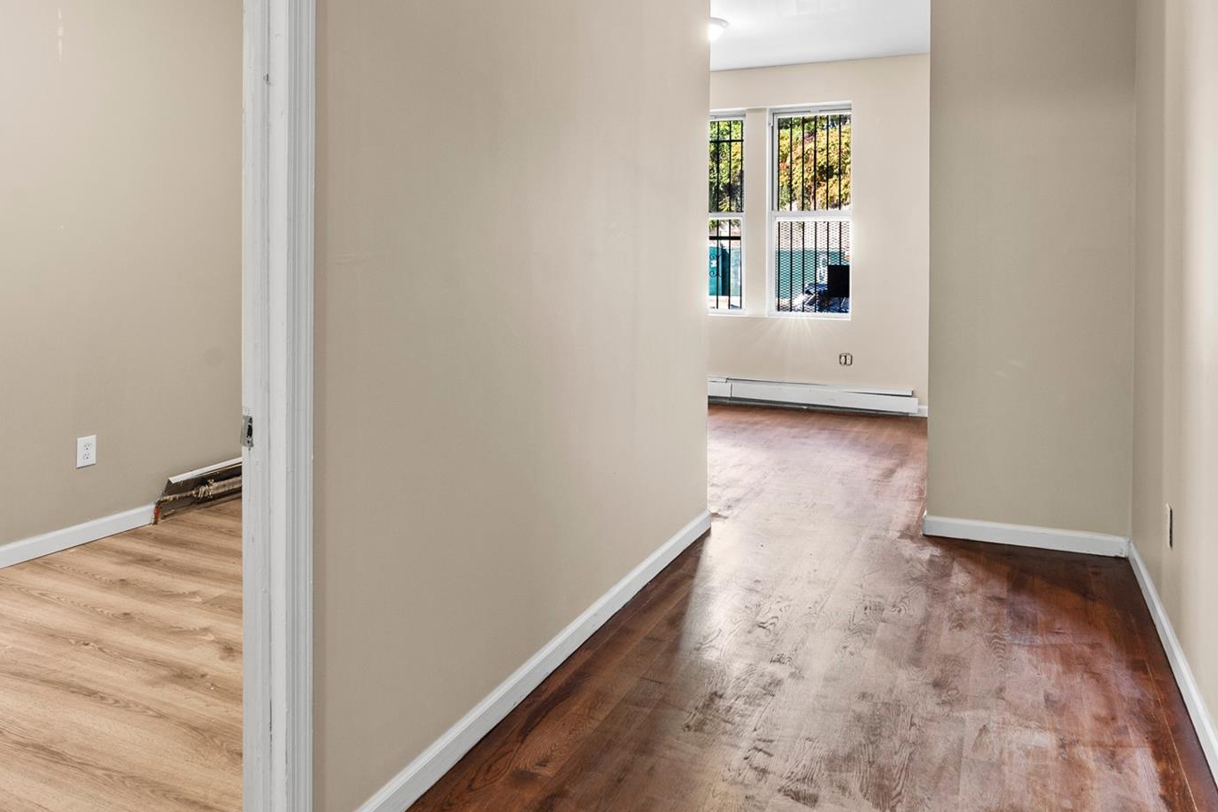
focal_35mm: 24
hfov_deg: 73.4
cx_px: 684
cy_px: 274
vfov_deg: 52.2
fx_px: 812
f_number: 8
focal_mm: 16
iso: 400
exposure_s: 2
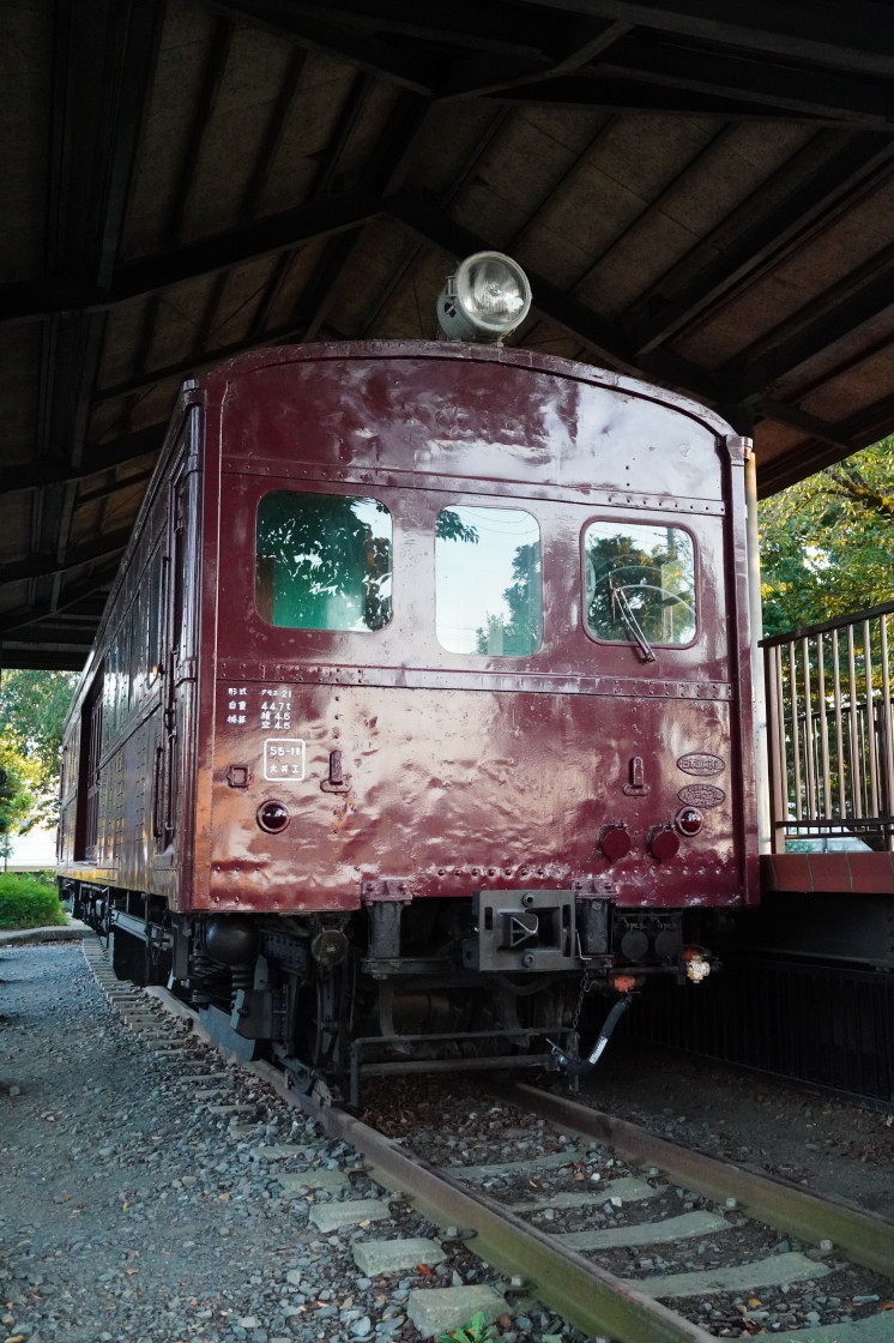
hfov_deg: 36.9
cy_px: 672
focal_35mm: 36
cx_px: 447
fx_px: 1342
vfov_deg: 53.1
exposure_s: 1/800
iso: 6400
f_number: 4
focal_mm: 24
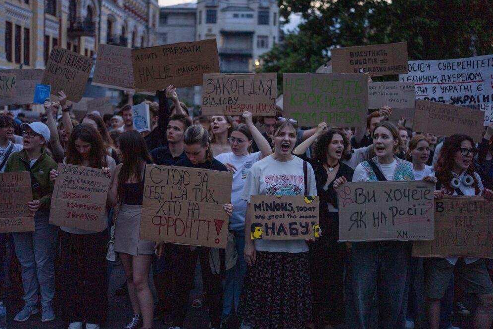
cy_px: 161
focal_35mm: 36
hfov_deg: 53.1
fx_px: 493
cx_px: 246
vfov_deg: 36.9
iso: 1600
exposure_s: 1/320
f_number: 1.4
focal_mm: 35
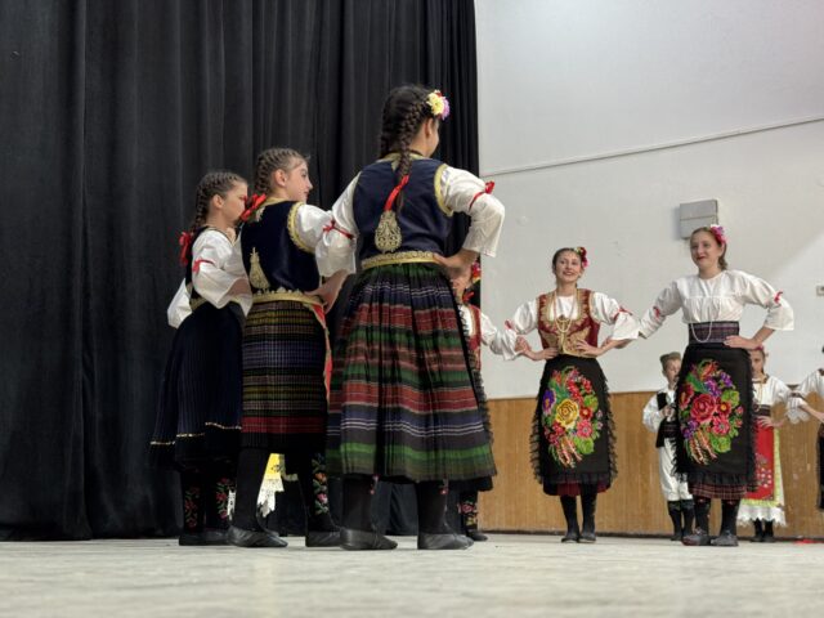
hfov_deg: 39.7
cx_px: 412
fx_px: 1143
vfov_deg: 30.3
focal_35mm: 48
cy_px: 309
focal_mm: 6.76
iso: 50
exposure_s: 1/50
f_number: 1.78
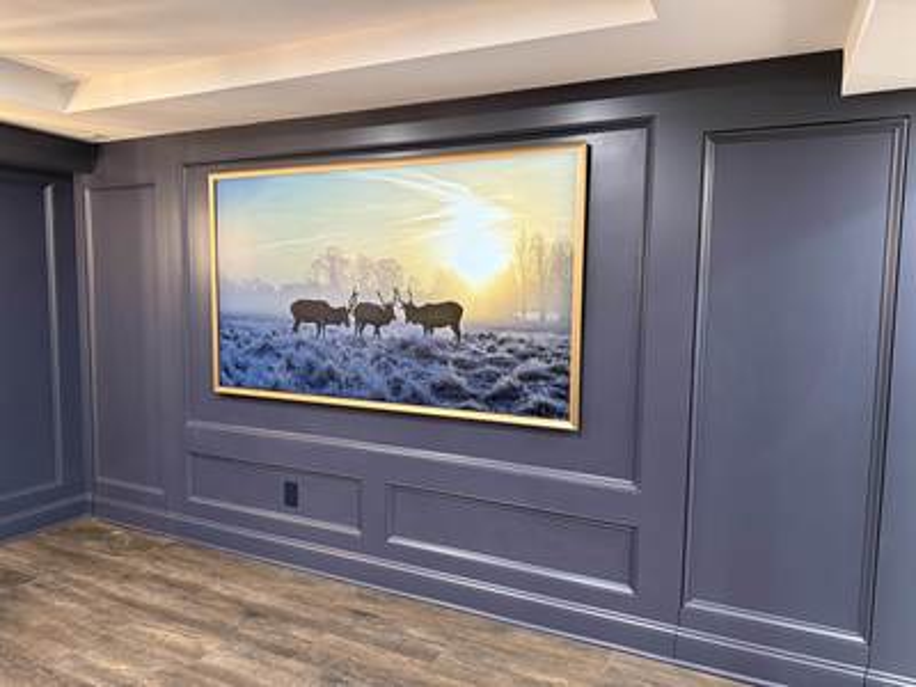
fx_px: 635
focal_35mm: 24
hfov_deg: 71.6
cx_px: 458
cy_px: 344
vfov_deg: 56.8
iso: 640
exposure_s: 1/60
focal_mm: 6.76
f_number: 1.78
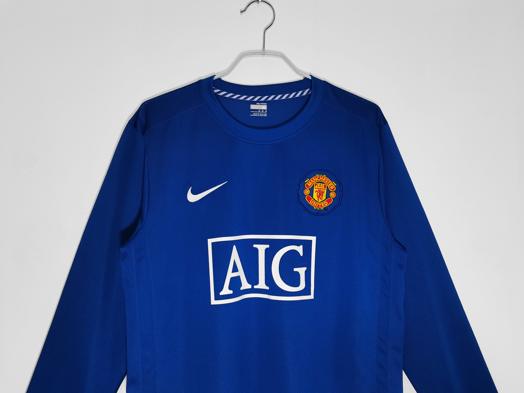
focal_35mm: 26
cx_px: 262
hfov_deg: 67.3
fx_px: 394
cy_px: 196
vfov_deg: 53.1
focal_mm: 5.58
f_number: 1.8
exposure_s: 1/100
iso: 320
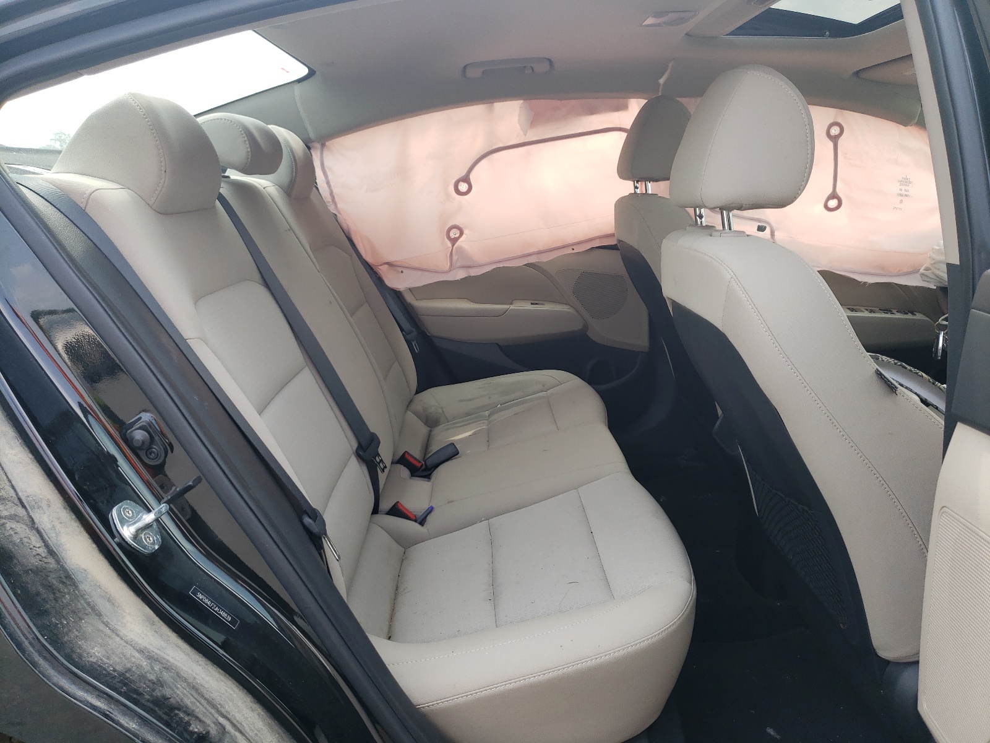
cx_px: 495
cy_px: 372
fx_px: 744
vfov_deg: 53.1
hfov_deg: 67.3
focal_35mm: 26
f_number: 1.5
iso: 50
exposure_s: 1/435
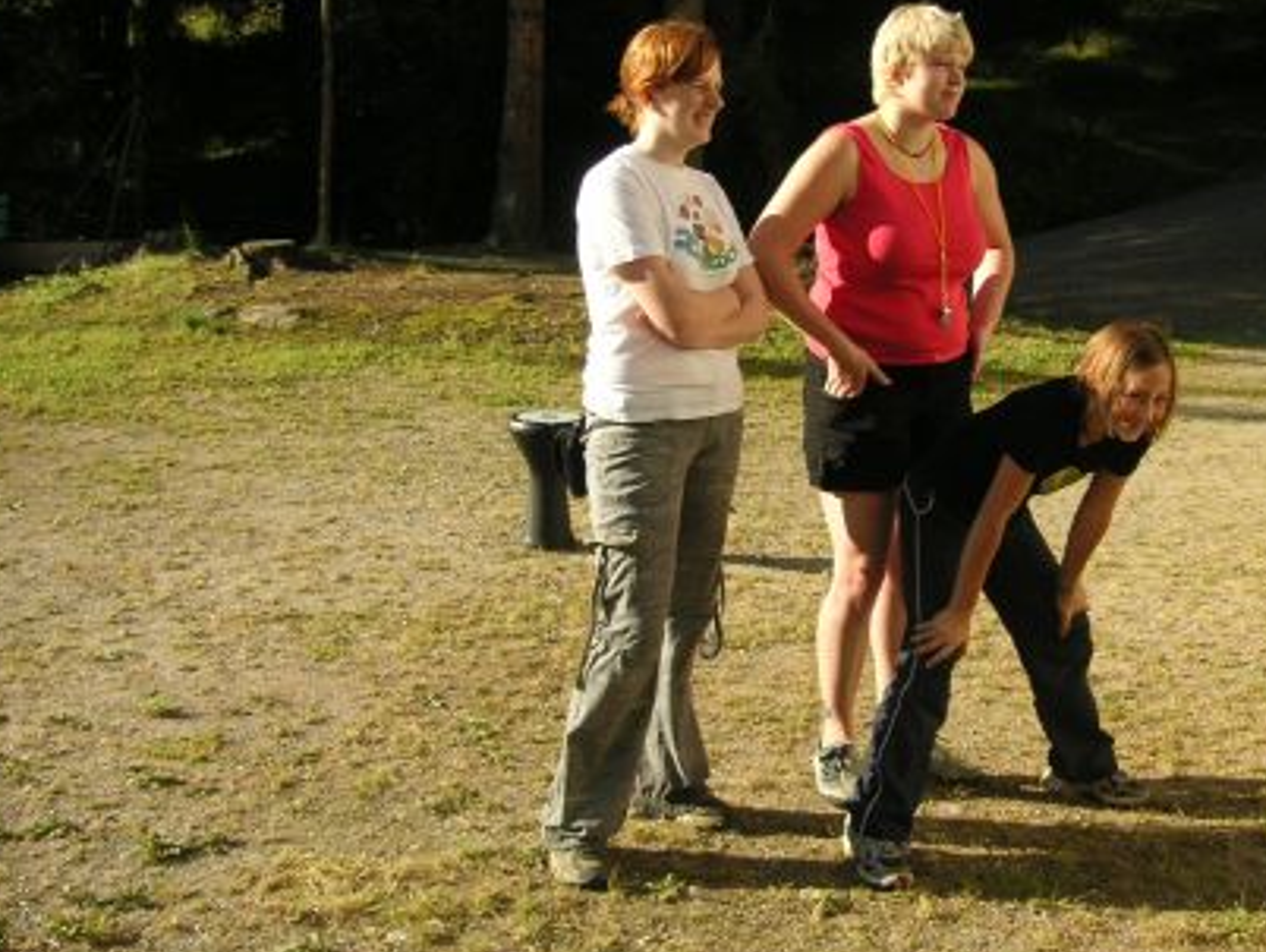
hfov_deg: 38.6
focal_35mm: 49
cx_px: 792
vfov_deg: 29.7
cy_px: 419
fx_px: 1793
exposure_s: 1/750
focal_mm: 6.1
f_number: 2.8
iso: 50
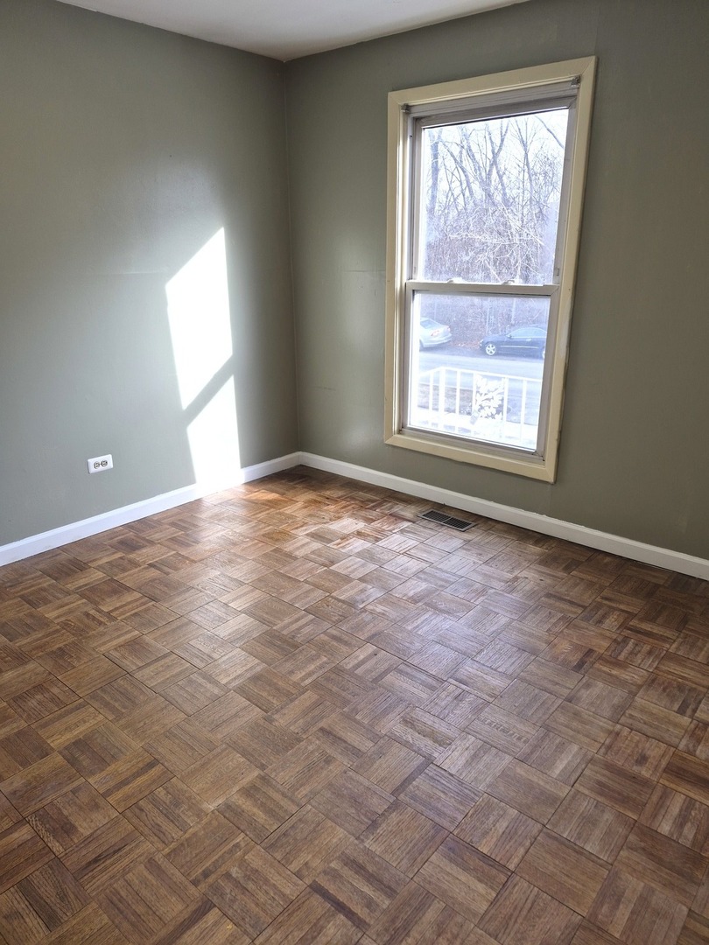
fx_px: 628
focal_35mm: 23
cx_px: 354
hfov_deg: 58.9
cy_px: 472
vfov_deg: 73.9
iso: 40
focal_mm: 5.4
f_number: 1.8
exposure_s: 1/180
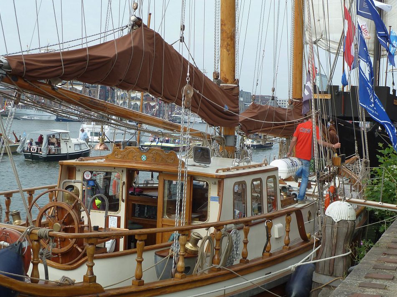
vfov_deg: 26.1
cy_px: 158
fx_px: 642
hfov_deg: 34.3
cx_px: 207
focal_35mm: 56
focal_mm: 8.5
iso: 80
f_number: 3.8
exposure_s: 1/320
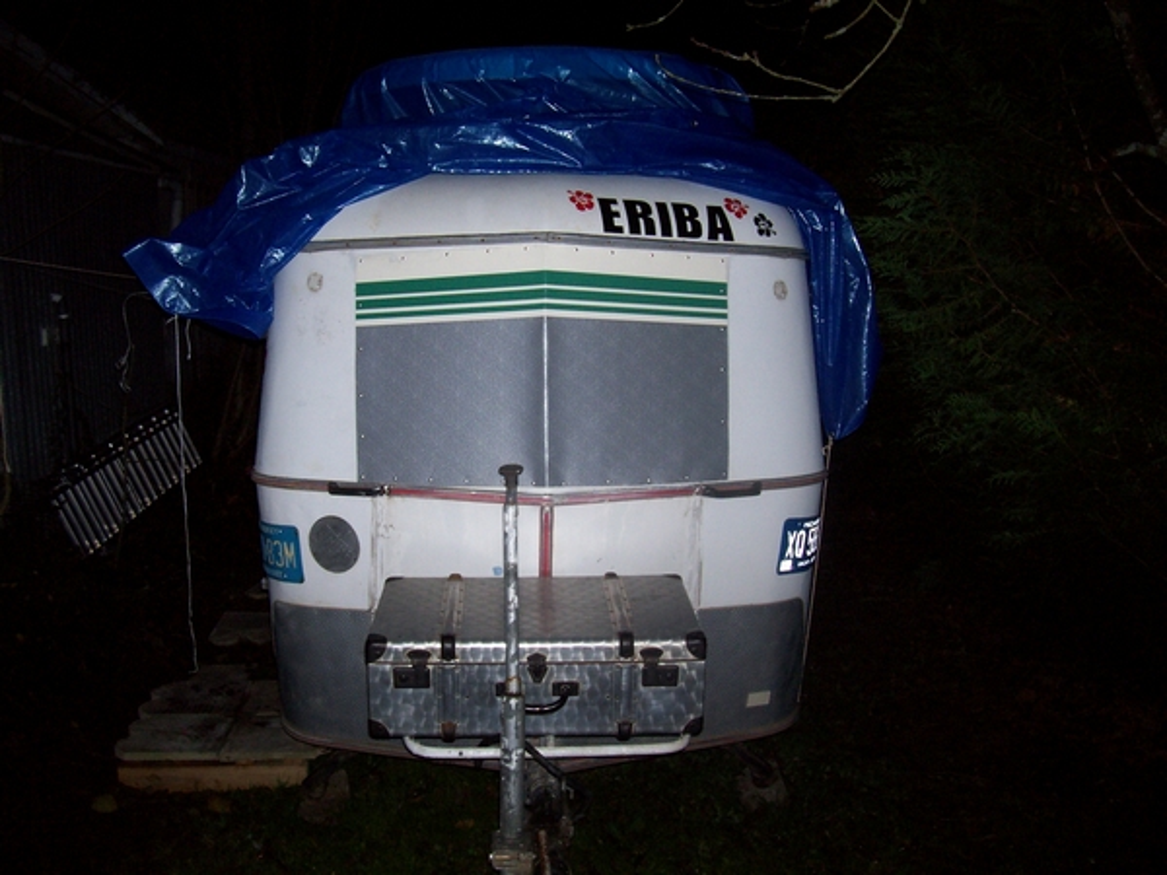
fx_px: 1146
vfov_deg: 41.8
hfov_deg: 54.0
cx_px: 584
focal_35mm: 34
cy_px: 438
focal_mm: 5.6
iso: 140
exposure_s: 1/112
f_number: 2.7
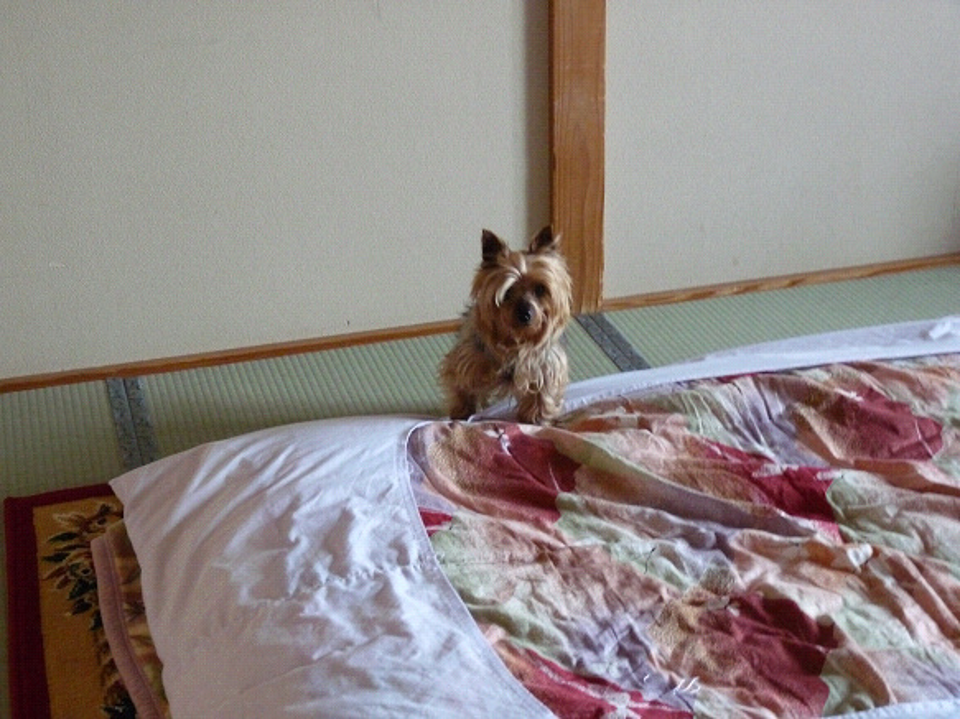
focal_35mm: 63
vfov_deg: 23.3
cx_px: 480
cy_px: 360
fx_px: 1747
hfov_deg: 30.7
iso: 800
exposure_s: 1/40
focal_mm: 11.1
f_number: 3.2
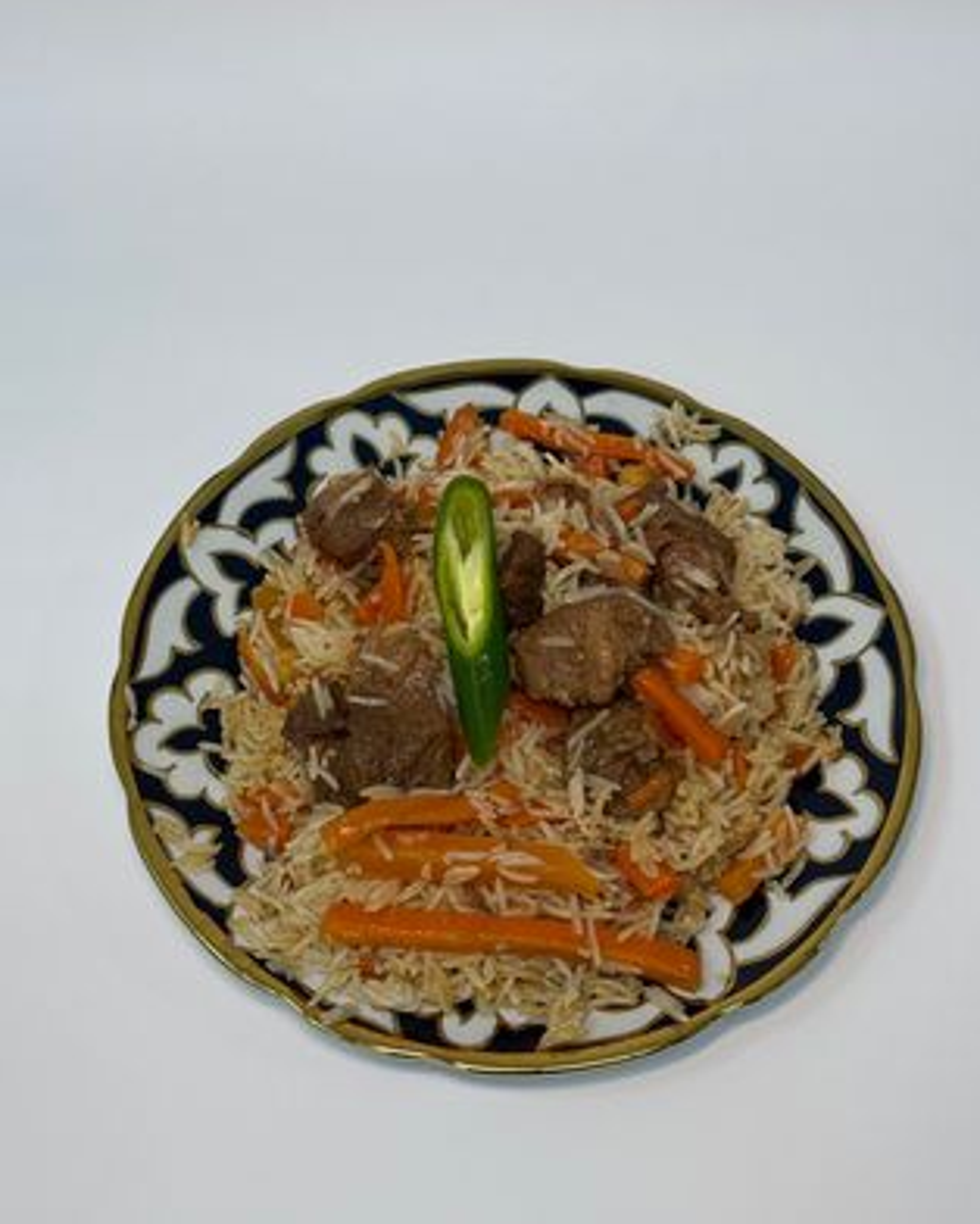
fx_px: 1848
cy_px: 576
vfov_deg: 36.6
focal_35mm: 51
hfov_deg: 29.7
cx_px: 496
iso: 64
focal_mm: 6.76
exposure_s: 1/121
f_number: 1.78
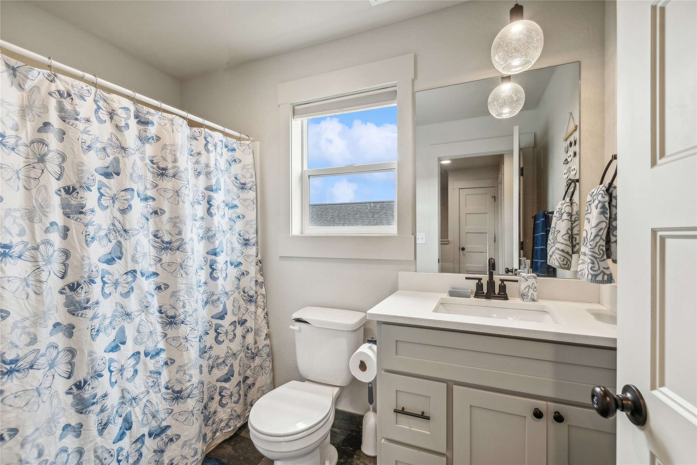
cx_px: 348
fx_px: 290
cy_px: 232
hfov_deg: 100.4
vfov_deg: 77.3
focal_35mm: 15
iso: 200
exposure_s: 1/50
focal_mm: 10
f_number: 6.3
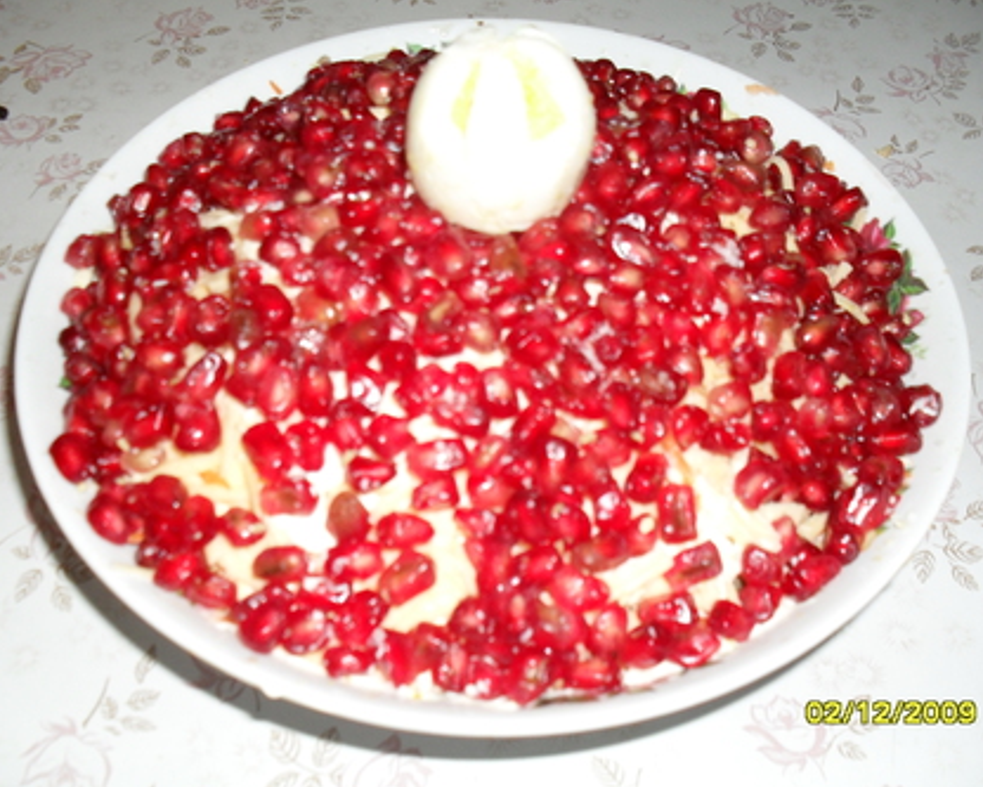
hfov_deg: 49.1
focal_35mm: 37
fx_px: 1077
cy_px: 390
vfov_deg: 40.1
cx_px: 487
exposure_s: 1/45
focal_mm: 6.3
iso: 200
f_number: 3.2
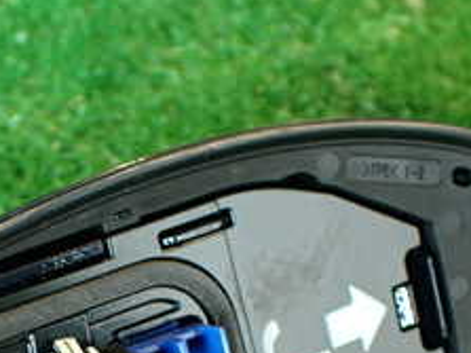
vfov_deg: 16.4
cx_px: 42
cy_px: 433
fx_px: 1170
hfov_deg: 22.2
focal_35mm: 86
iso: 320
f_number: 2.4
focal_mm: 5.79
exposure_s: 1/30
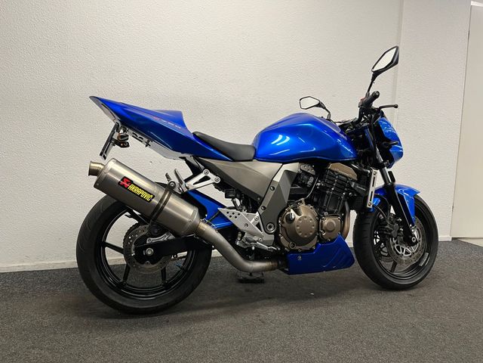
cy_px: 182
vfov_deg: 53.1
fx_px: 363
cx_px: 242
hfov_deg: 67.3
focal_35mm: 26
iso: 64
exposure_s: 1/50
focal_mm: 5.1
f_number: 1.6
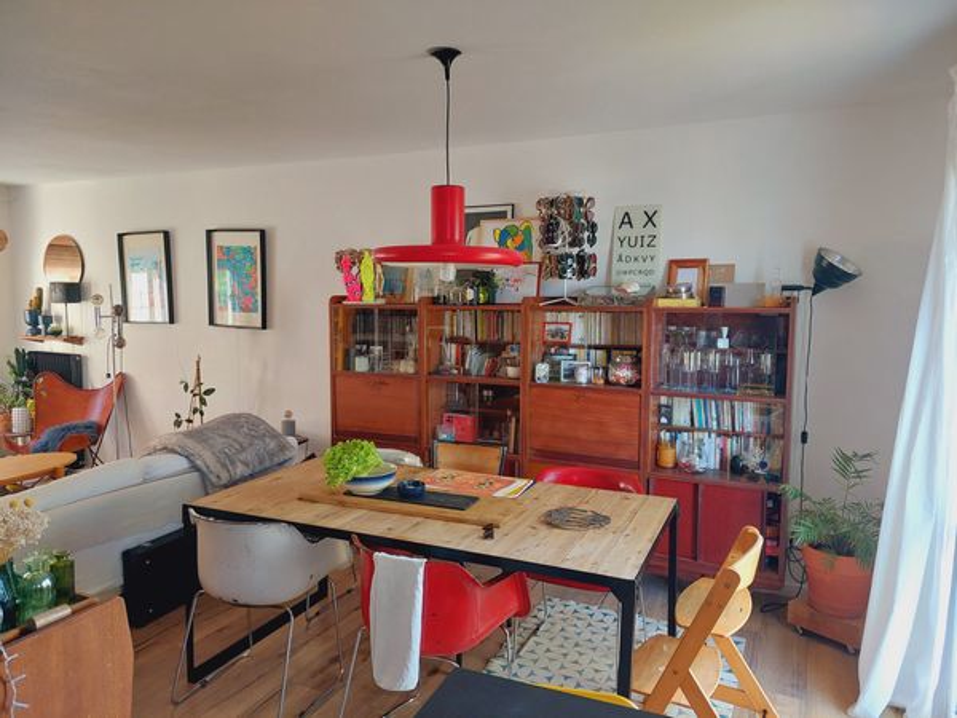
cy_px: 359
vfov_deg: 54.9
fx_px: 691
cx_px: 478
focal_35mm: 25
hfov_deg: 69.4
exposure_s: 1/50
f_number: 1.8
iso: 125
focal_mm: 5.23
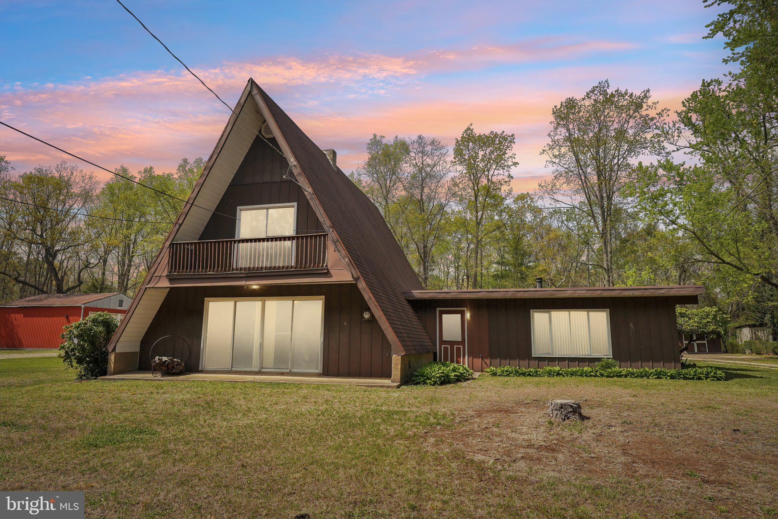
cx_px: 389
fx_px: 458
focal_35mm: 21
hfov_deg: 80.7
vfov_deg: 59.0
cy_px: 260
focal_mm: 21.2
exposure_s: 1/1600
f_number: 8
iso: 500
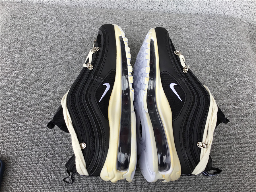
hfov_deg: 58.4
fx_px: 229
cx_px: 128
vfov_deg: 45.4
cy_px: 96
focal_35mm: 31
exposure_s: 1/125
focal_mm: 3.3
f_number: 2.4
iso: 25
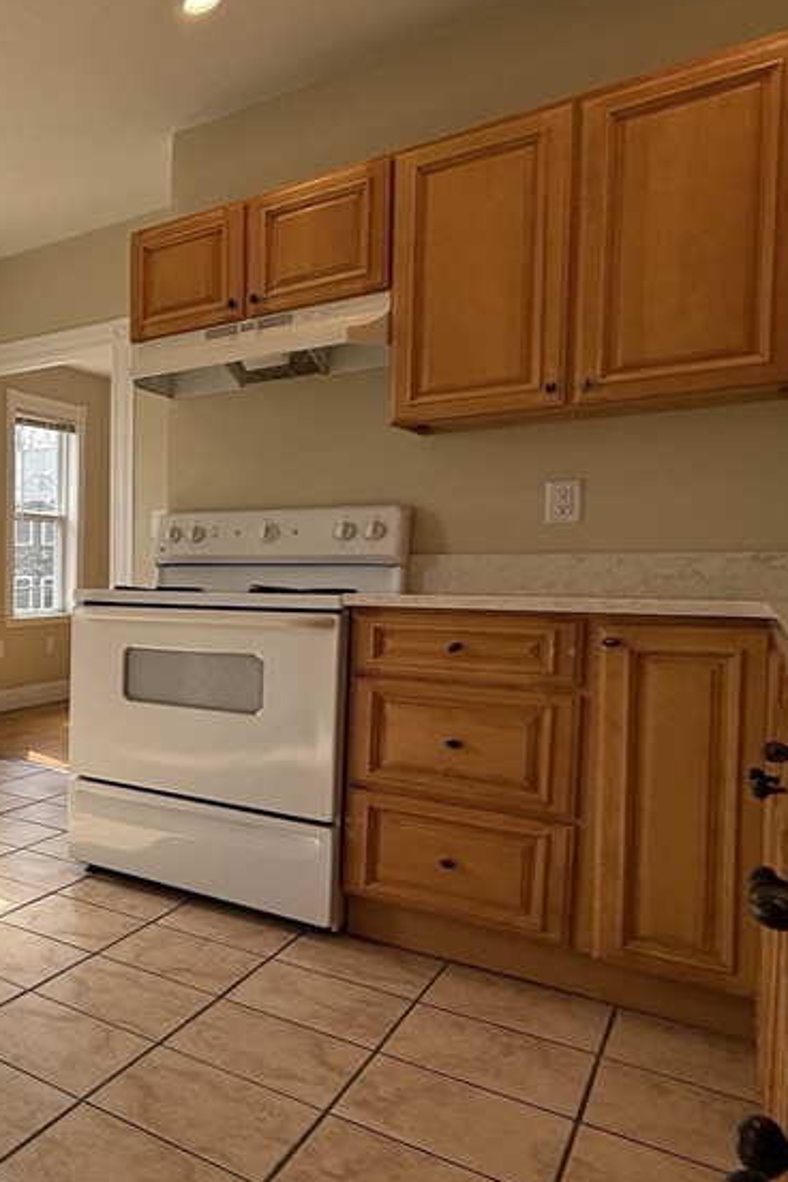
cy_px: 606
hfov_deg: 34.9
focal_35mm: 27
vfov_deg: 67.4
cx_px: -216
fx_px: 886
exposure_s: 1/310
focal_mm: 2.22
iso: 64
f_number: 2.2
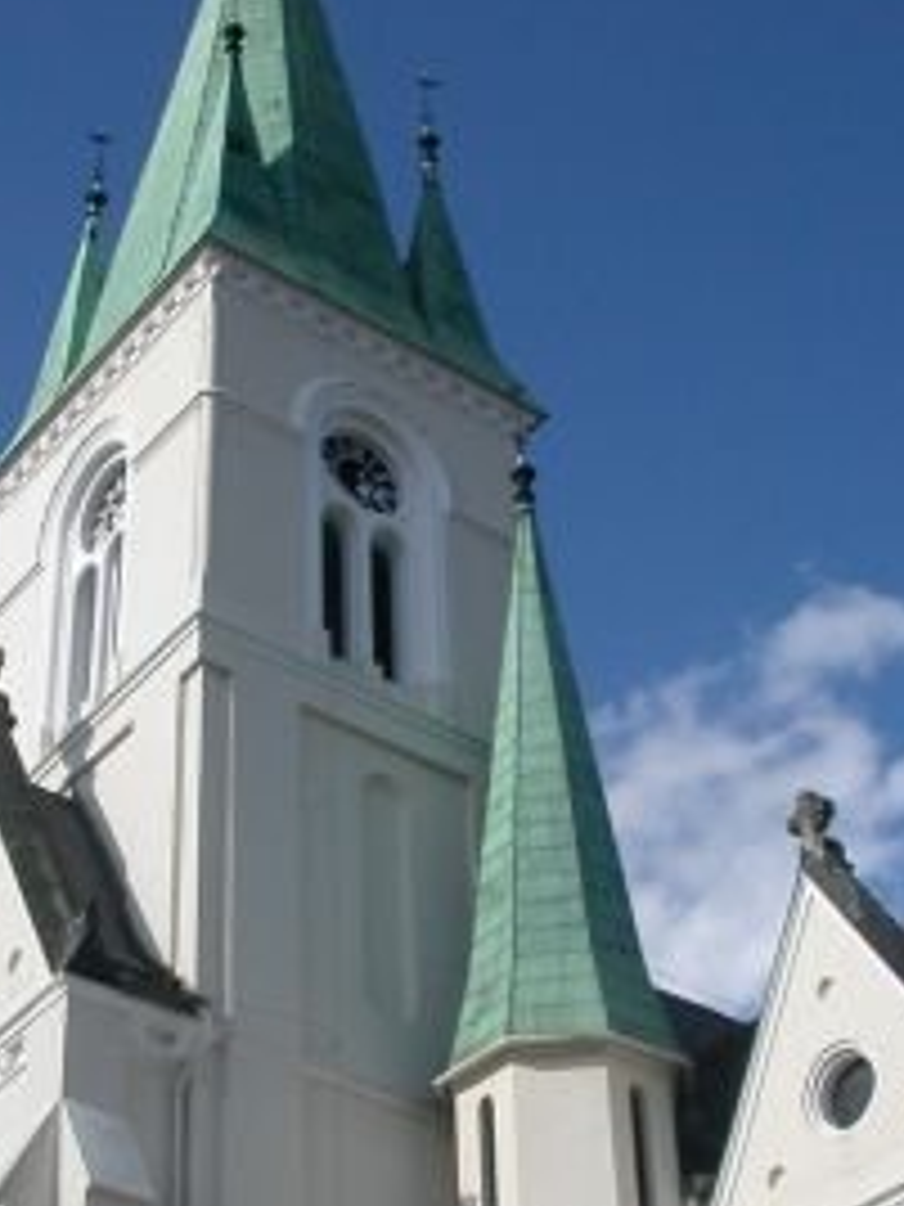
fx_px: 2403
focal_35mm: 69
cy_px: 891
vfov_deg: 27.8
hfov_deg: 21.3
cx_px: 479
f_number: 4.5
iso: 100
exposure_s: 1/824
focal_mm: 5.6
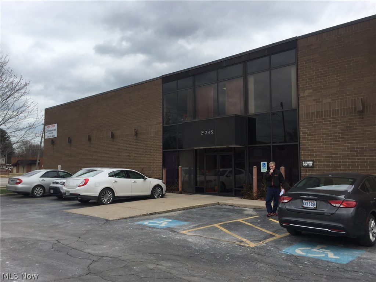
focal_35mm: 29
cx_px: 188
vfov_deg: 48.2
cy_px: 141
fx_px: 315
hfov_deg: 61.7
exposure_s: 1/1130
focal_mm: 4.15
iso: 32
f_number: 2.2
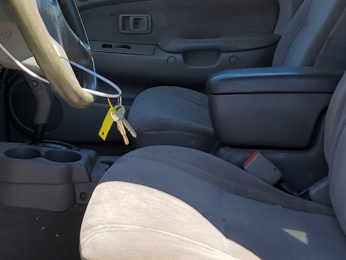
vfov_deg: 22.5
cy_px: 79
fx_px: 650
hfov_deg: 29.8
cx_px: 171
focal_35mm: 65
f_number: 1.5
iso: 50
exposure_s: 1/1667
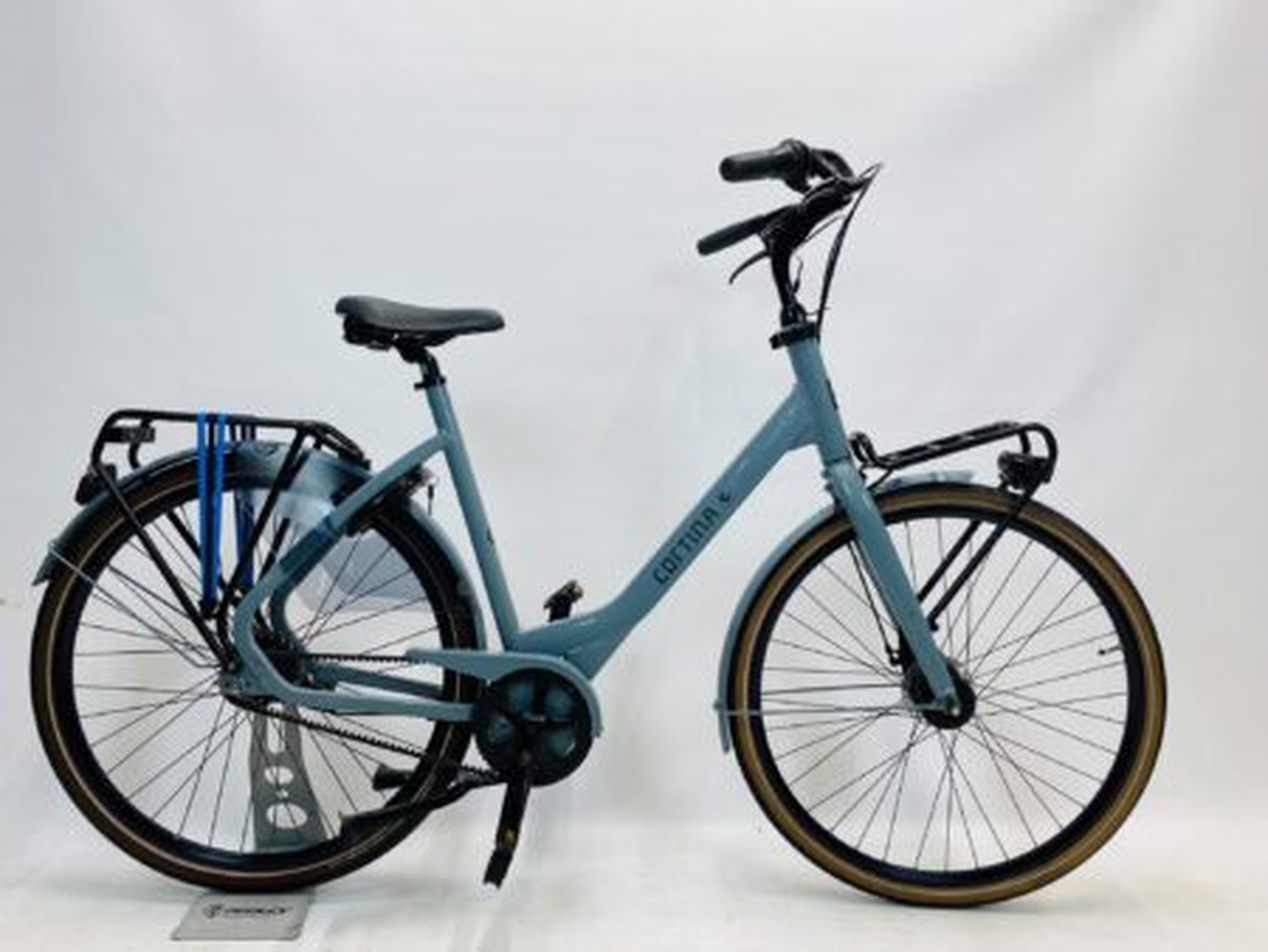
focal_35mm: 26
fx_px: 953
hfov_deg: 67.3
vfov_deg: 53.1
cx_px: 634
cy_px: 476
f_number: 1.8
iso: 50
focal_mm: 4.25
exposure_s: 1/100
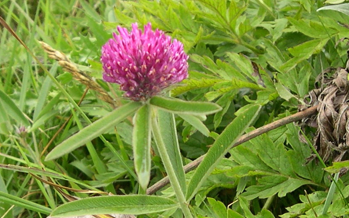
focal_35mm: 68
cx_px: 177
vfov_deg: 18.3
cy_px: 254
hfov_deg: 30.2
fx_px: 647
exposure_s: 1/213
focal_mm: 8
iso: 100
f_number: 2.8
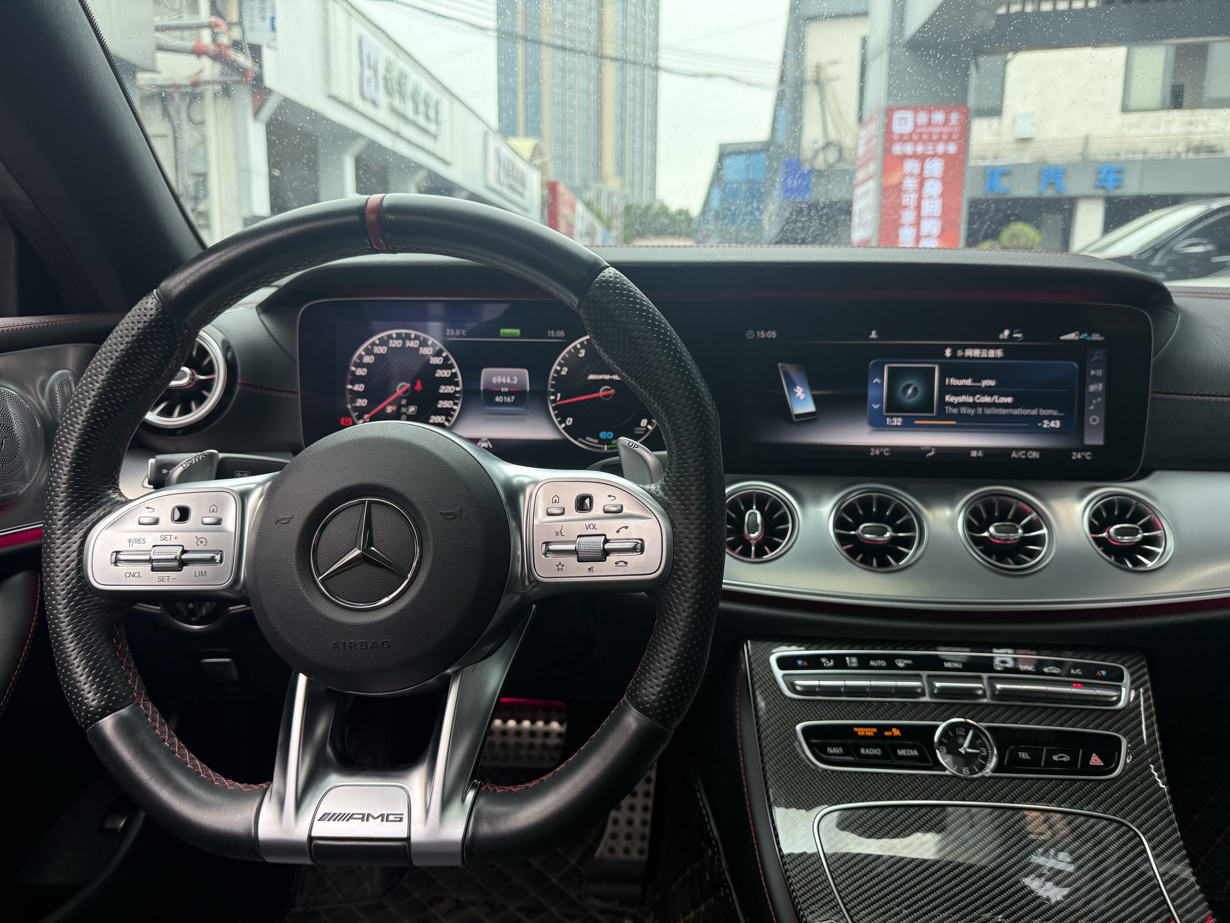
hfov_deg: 71.6
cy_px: 462
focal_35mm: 24
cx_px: 615
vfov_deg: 56.8
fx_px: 853
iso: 125
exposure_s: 1/169
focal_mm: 6.76
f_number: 1.78
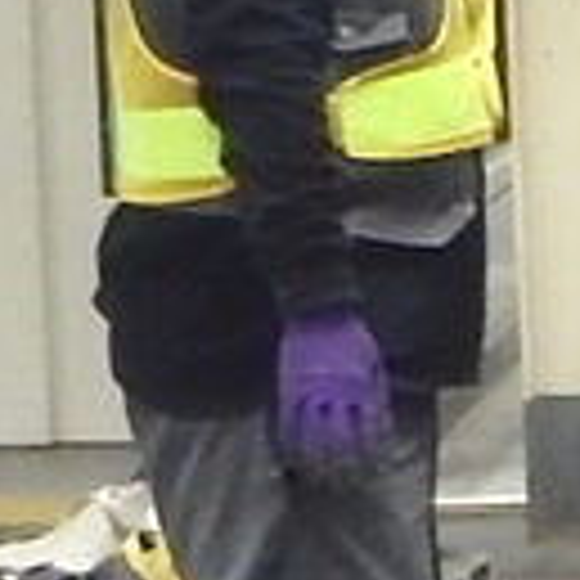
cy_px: 692
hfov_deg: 6.9
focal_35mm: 246
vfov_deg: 7.1
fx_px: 4663
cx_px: 1205
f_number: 3.9
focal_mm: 5
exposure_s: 1/30
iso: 640
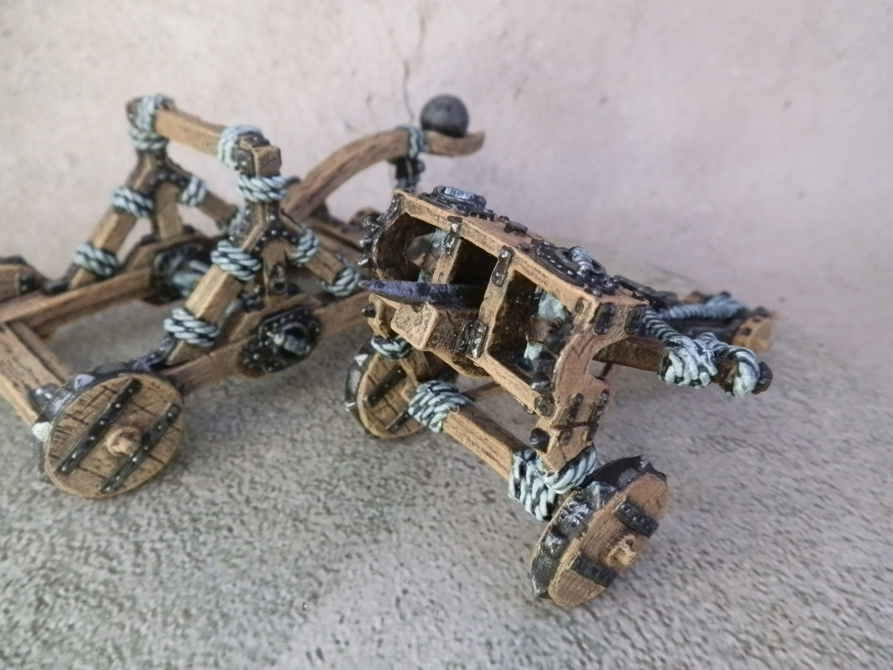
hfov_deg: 63.4
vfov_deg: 49.7
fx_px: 722
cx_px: 446
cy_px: 335
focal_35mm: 28
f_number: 3.1
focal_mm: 5
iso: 400
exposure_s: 1/100
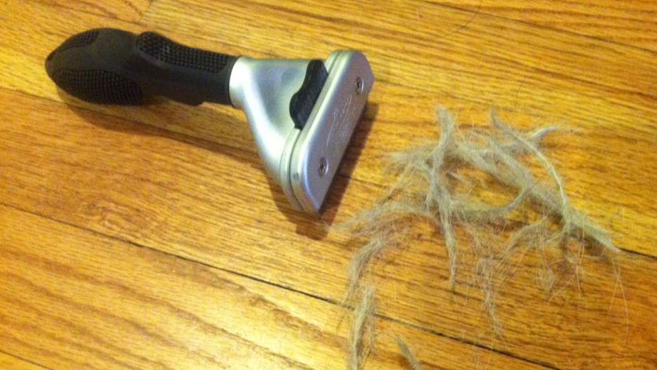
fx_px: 679
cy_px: 194
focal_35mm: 39
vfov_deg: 30.4
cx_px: 333
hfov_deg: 51.6
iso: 640
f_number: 2.8
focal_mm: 3.85
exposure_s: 1/15
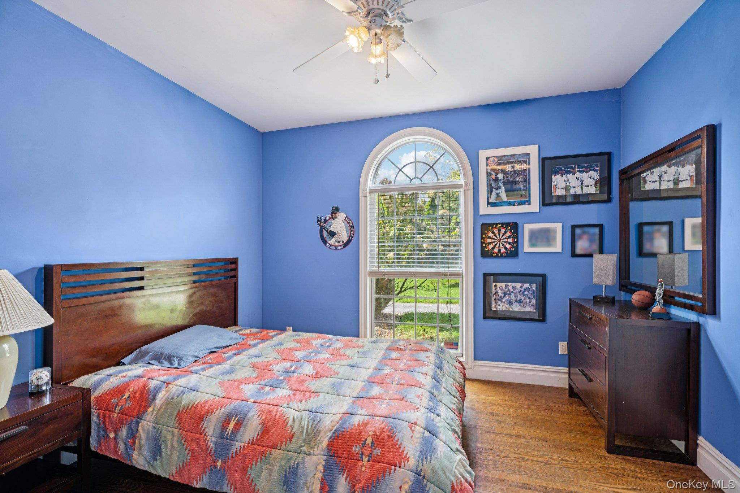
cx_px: 370
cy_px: 246
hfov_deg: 96.7
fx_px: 329
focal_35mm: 16
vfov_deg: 73.8
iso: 400
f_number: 7.1
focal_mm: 16
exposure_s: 1/15
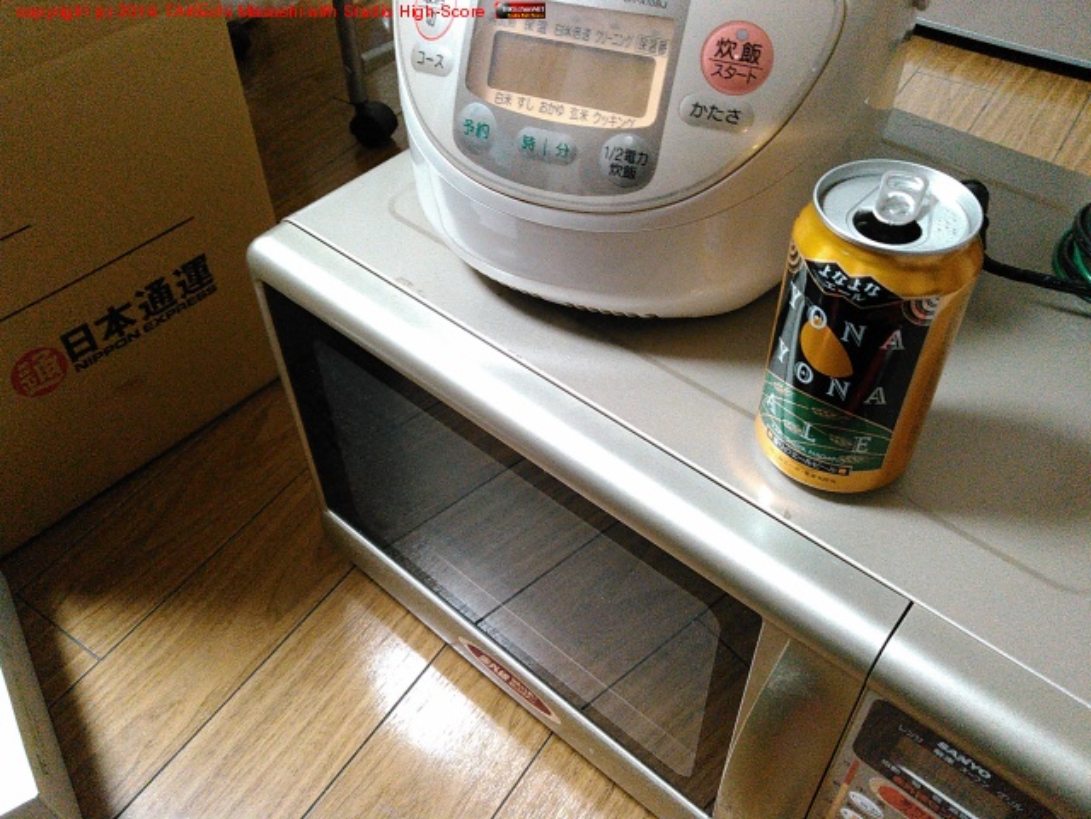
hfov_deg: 60.0
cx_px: 546
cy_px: 410
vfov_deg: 46.8
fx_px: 946
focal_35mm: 30
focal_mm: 4
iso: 1280
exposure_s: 1/15
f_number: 2.4
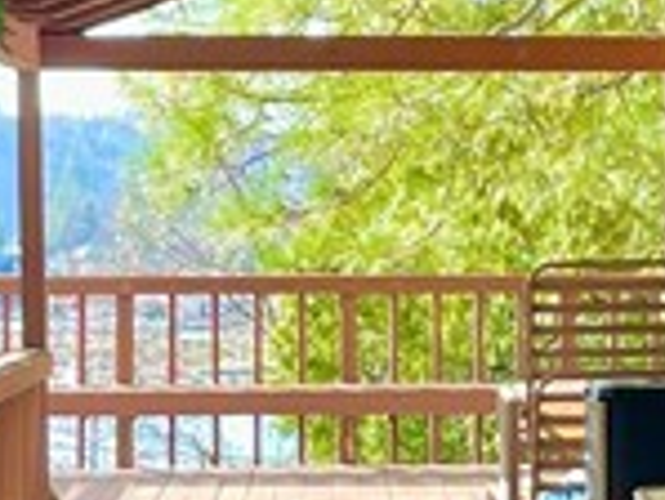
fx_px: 3307
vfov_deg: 8.6
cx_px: 790
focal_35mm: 172
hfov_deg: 11.3
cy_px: 513
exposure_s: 1/183
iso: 32
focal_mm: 5.1
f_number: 1.6
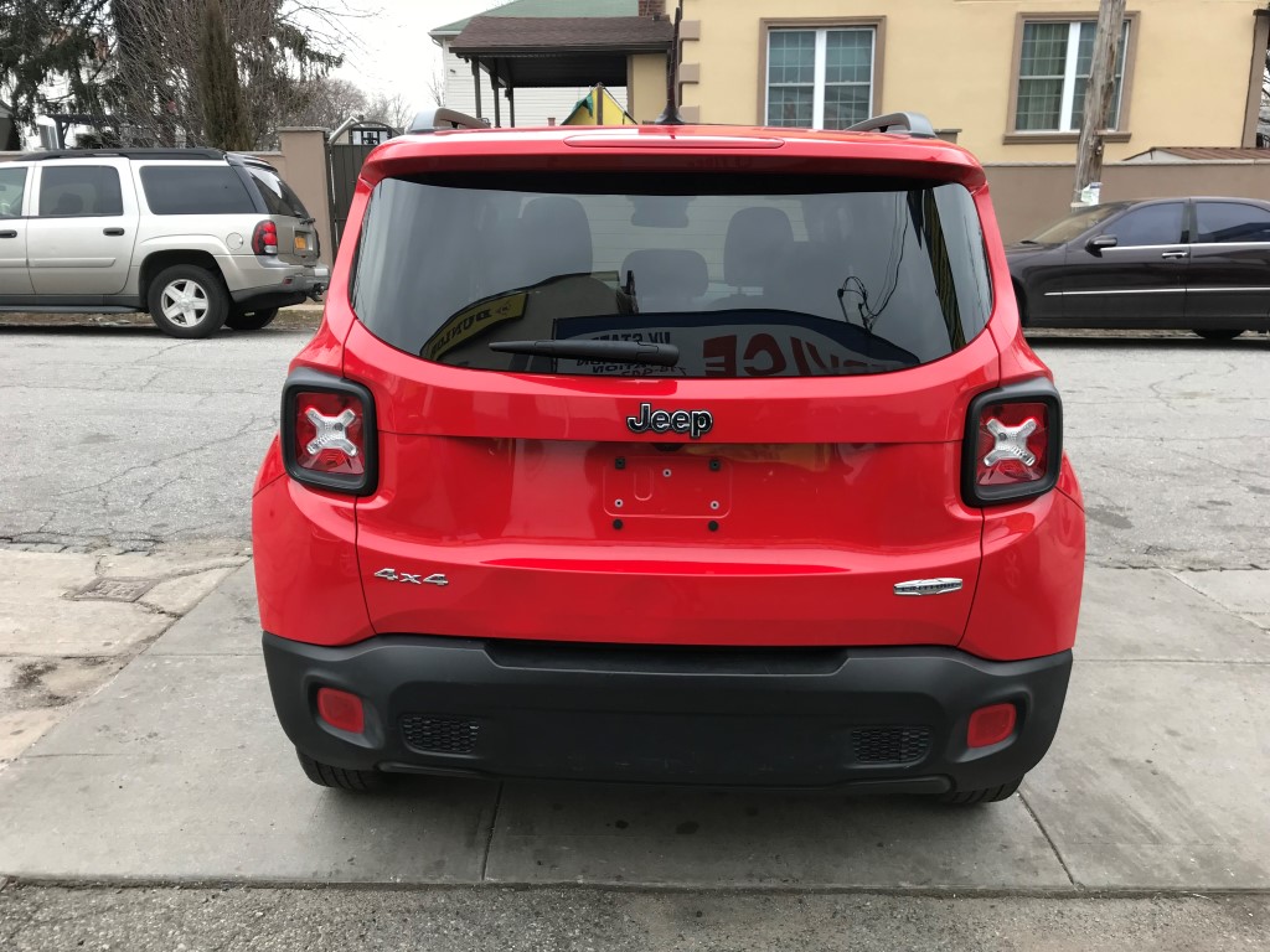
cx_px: 635
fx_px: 1027
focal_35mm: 28
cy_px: 476
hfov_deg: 63.4
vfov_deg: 49.7
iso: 20
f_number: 1.8
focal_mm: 3.99
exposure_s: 1/187
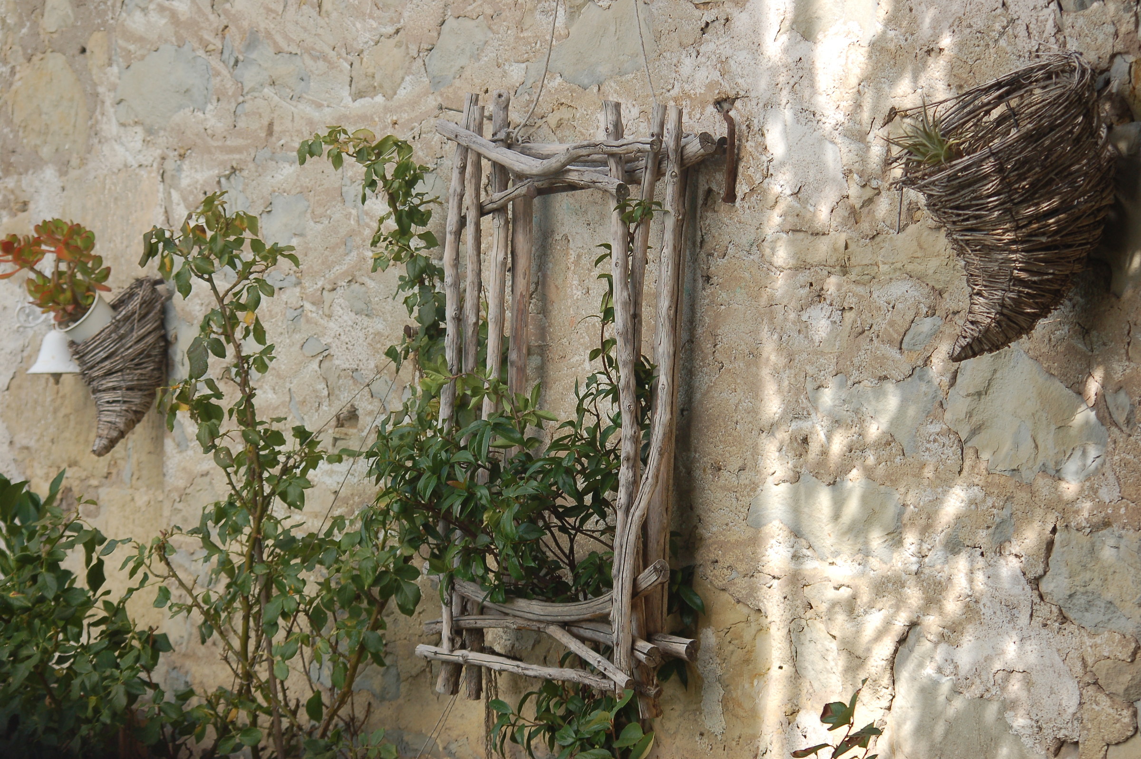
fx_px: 3324
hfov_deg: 19.5
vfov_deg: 13.0
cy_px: 380
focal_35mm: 105
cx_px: 570
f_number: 5.6
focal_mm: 70
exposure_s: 1/500
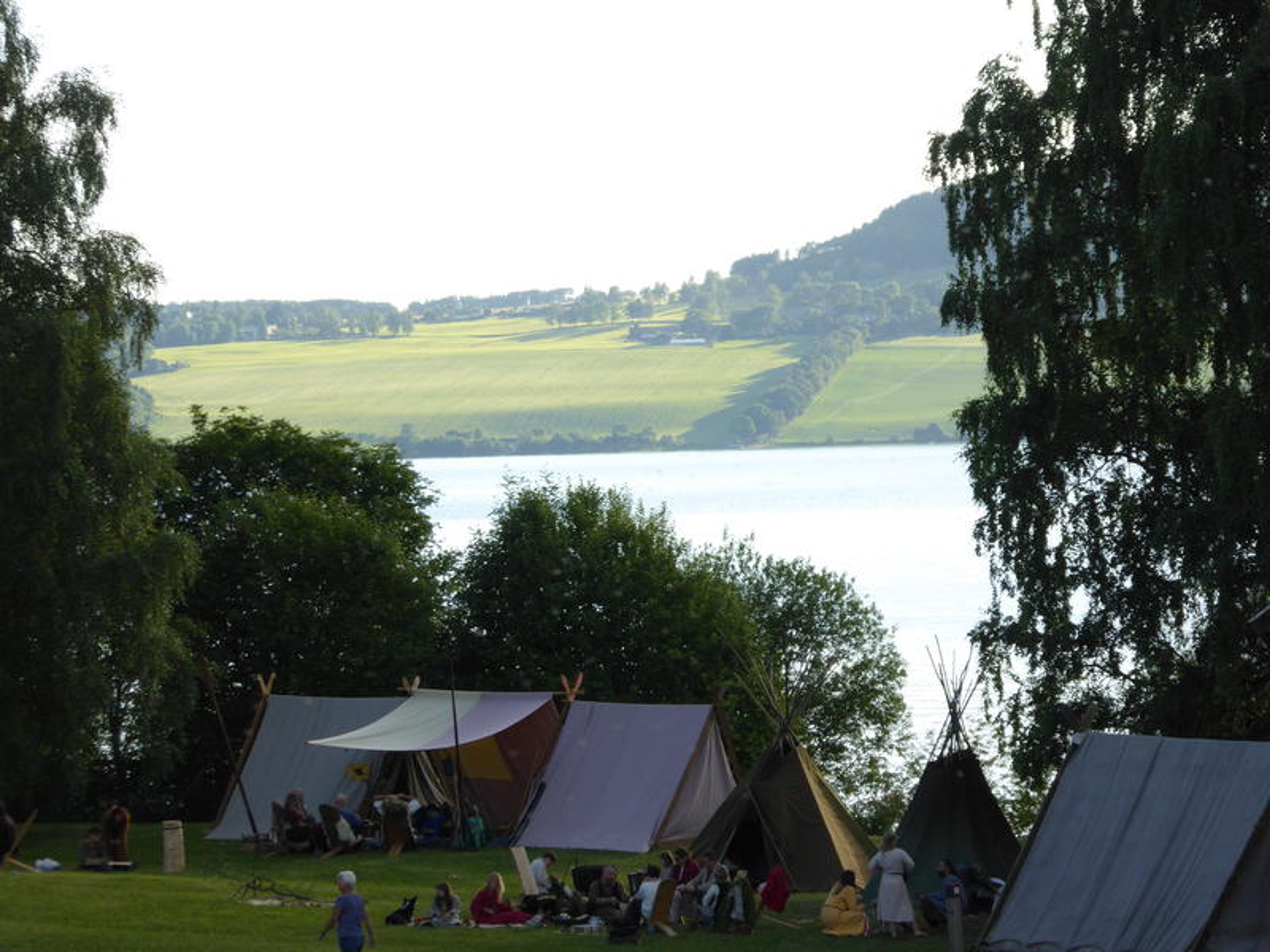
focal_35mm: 172
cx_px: 635
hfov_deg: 11.5
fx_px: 6310
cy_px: 476
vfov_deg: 8.6
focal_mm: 30.9
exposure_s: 1/160
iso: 100
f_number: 5.6
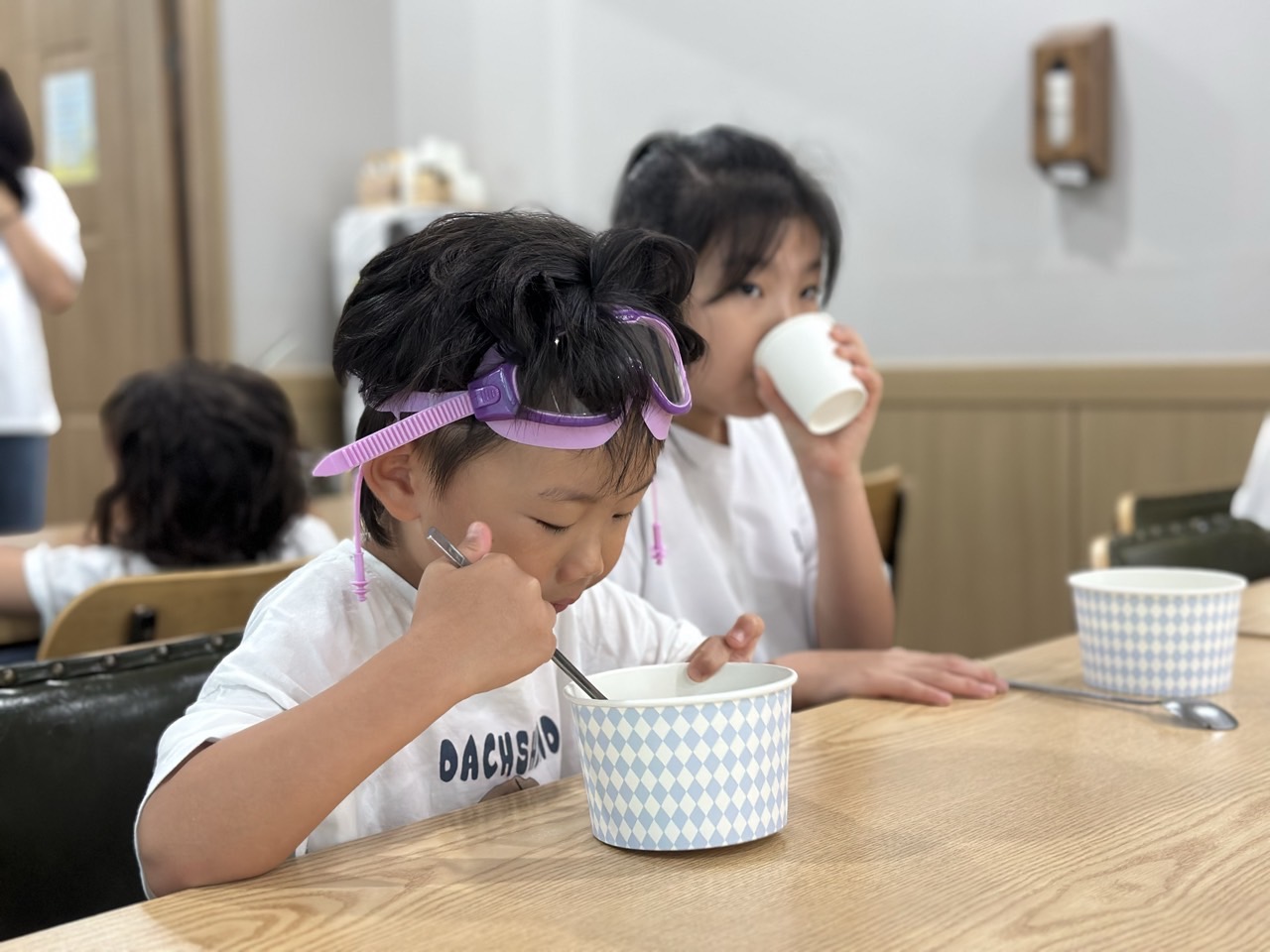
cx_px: 635
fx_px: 1761
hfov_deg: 39.7
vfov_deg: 30.3
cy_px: 476
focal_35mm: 48
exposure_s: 1/60
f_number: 1.78
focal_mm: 6.86
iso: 200
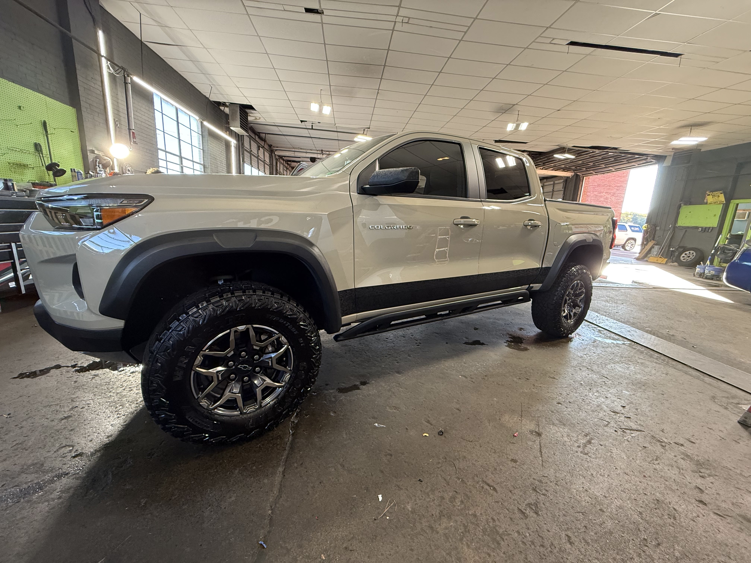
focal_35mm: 14
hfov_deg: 102.1
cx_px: 376
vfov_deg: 85.7
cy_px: 282
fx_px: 304
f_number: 2.2
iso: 400
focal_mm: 2.22
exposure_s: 1/60
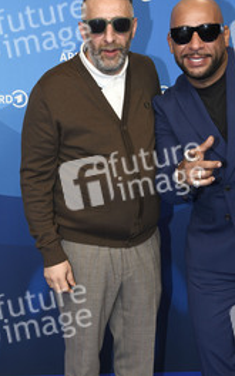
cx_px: 174
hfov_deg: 19.0
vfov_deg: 30.0
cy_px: 248
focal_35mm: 68
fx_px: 697
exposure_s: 1/250
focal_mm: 44
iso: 800
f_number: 5
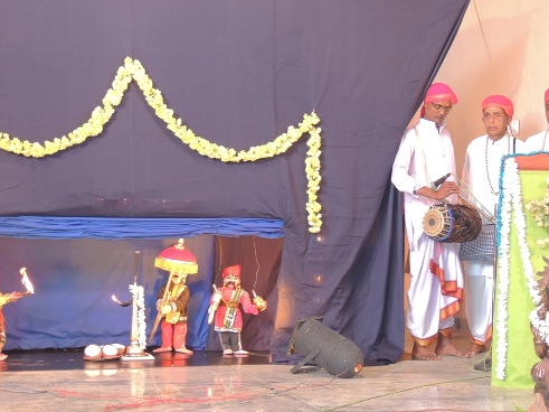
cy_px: 191
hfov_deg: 25.7
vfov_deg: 19.4
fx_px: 1205
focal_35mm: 76
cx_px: 280
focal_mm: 12.4
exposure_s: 1/50
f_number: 3.9
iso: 500
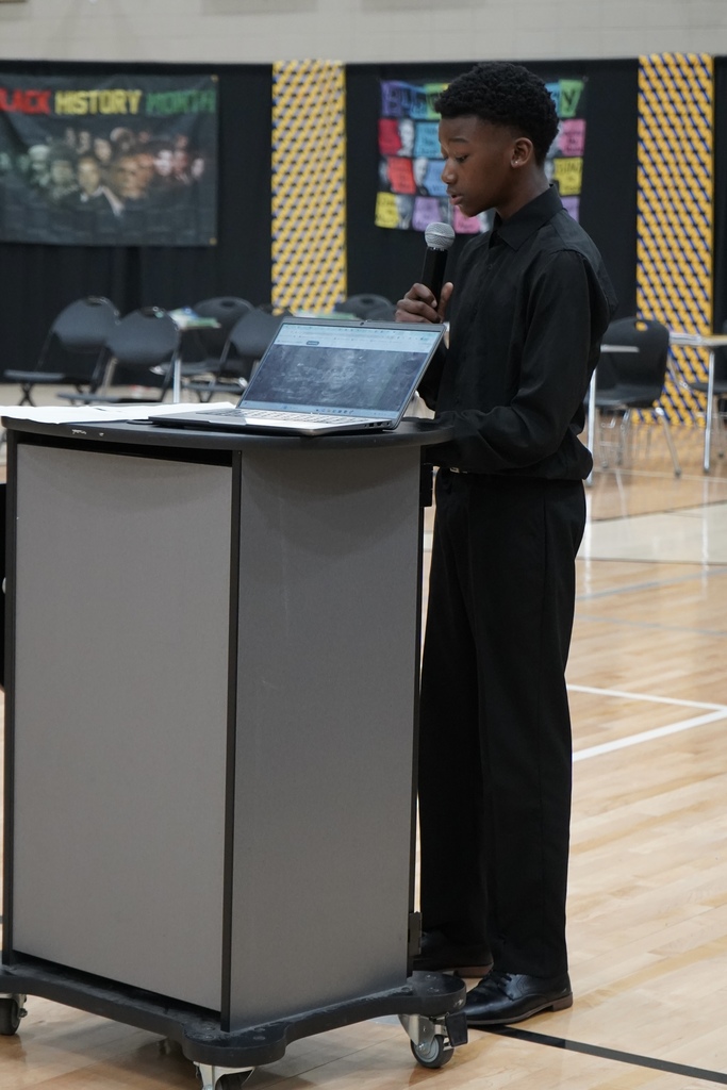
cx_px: 364
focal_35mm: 70
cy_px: 545
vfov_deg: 28.8
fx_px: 2120
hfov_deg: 19.5
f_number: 5.6
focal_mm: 70
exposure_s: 1/160
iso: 5000
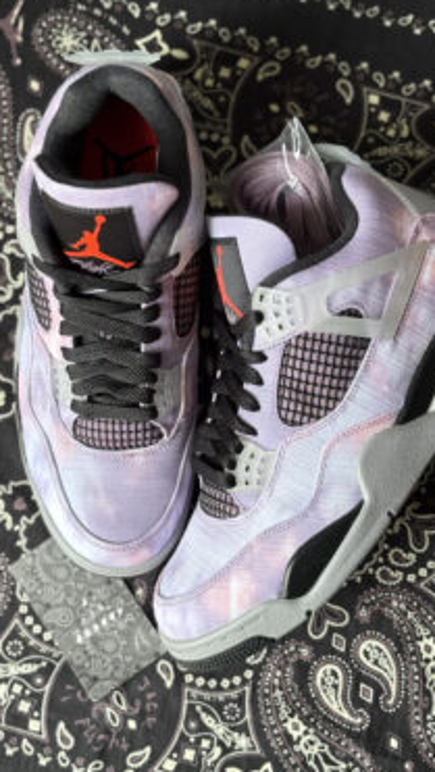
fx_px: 1249
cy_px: 385
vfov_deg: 34.3
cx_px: 239
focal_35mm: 61
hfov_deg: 19.7
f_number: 1.6
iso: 32
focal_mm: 5.96
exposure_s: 1/122
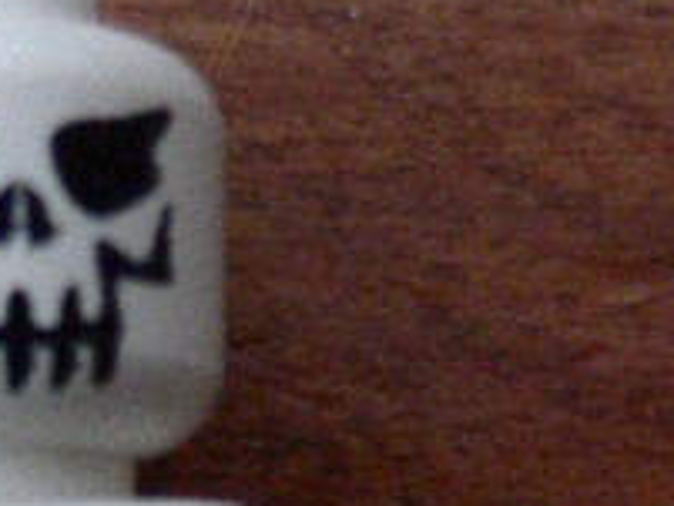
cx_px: -20
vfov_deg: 10.4
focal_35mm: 139
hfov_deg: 14.0
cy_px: 697
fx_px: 2708
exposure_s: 1/25
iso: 400
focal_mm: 4.6
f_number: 2.8
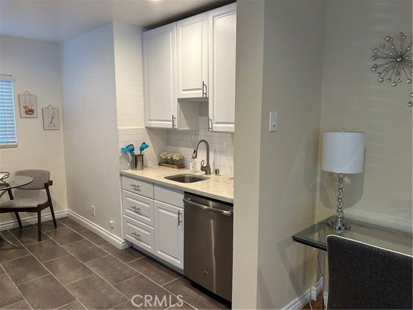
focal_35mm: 26
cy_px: 155
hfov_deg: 67.3
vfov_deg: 53.1
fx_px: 310
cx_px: 206
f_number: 1.5
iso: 125
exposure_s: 1/120
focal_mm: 5.7
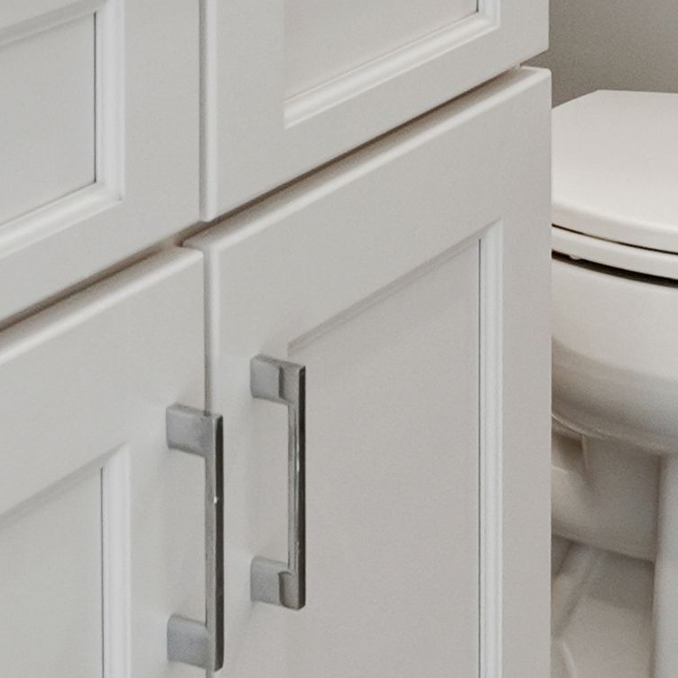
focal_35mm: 127
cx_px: 190
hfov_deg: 13.7
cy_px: -682
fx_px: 2814
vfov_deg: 12.2
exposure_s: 1/6
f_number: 8
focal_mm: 16
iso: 320
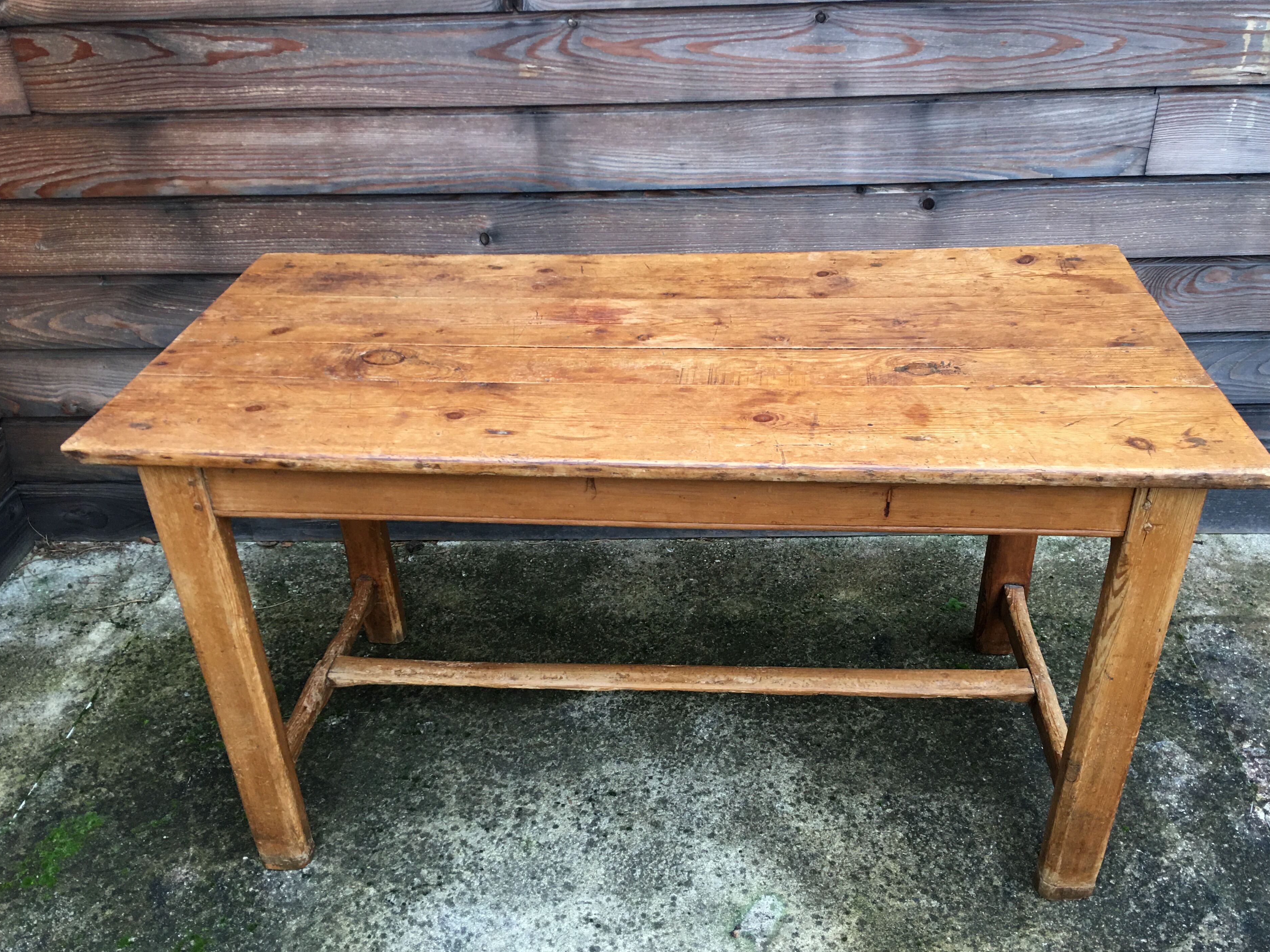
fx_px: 1137
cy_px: 496
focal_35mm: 31
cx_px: 659
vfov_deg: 45.4
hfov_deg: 58.3
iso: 64
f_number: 2.2
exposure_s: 1/17
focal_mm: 4.15
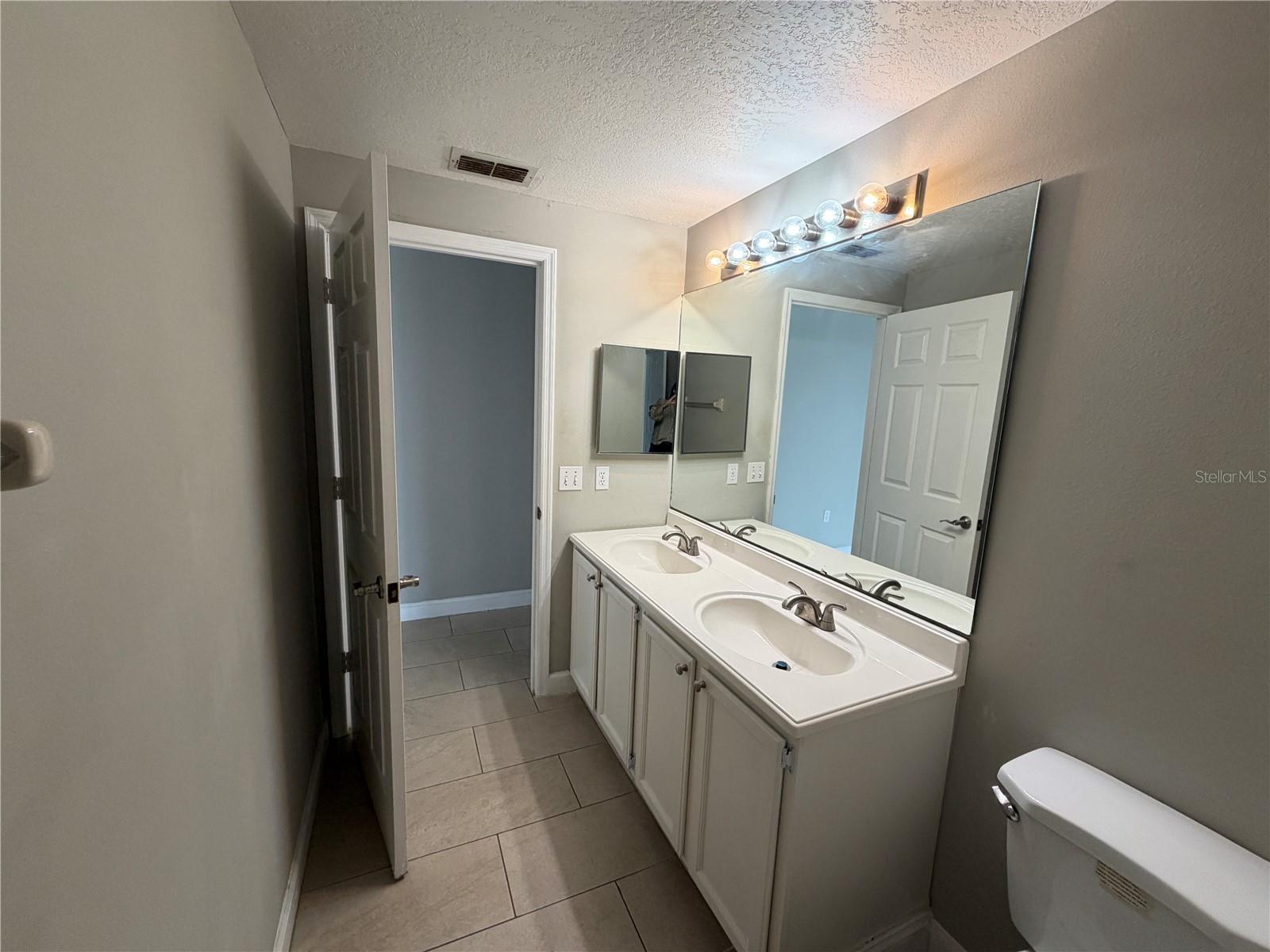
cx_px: 635
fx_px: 514
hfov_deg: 102.1
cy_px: 476
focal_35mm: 14
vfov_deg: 85.7
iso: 200
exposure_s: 1/120
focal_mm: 2.22
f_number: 2.2
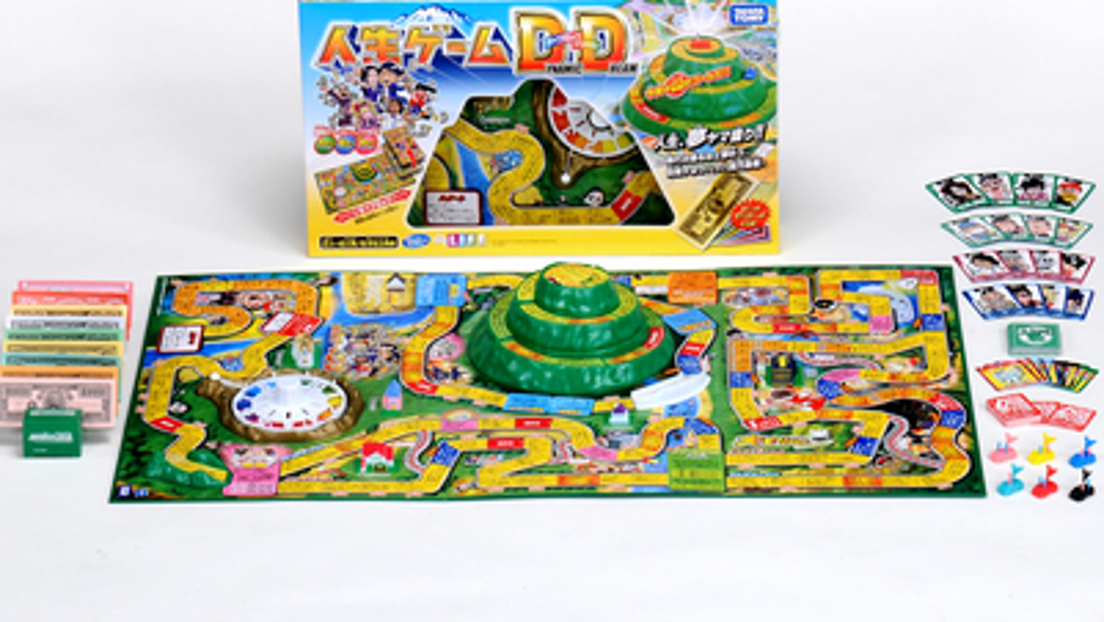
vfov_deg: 8.1
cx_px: 537
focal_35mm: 150
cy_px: 230
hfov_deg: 14.4
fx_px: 4381
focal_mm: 85
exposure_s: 1/5
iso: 200
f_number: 22
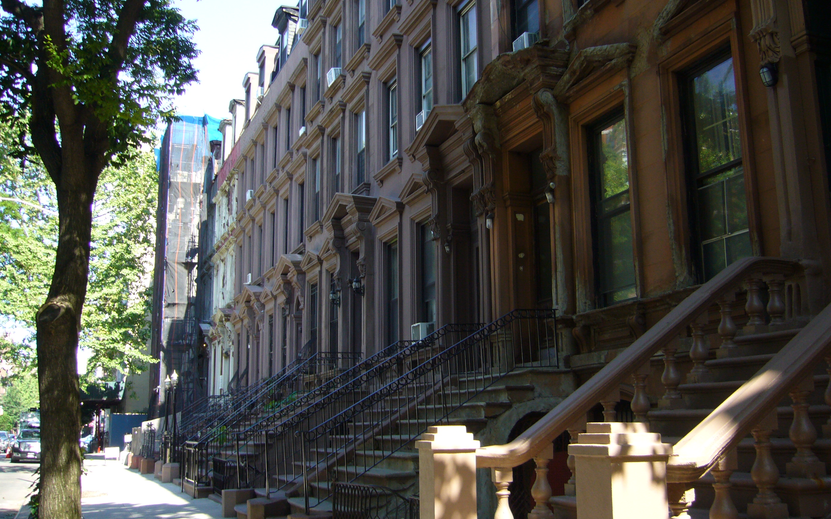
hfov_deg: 51.5
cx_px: 408
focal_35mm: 38
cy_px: 235
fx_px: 861
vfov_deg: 33.6
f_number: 2.8
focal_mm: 5.8
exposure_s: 1/160
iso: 80
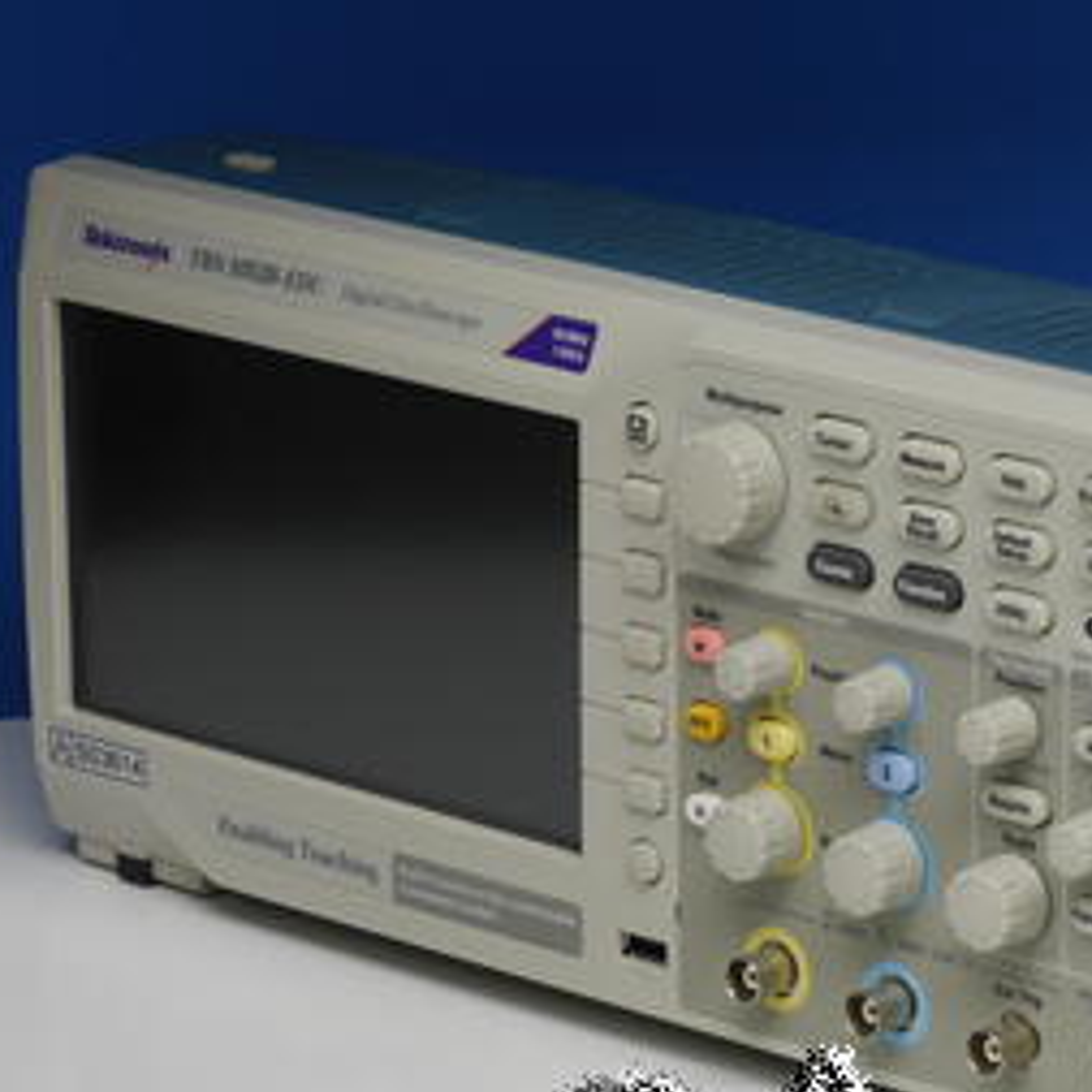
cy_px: 643
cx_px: 725
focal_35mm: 204
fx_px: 7281
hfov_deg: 8.6
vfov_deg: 8.6
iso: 400
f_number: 11
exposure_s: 1/10
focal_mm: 73
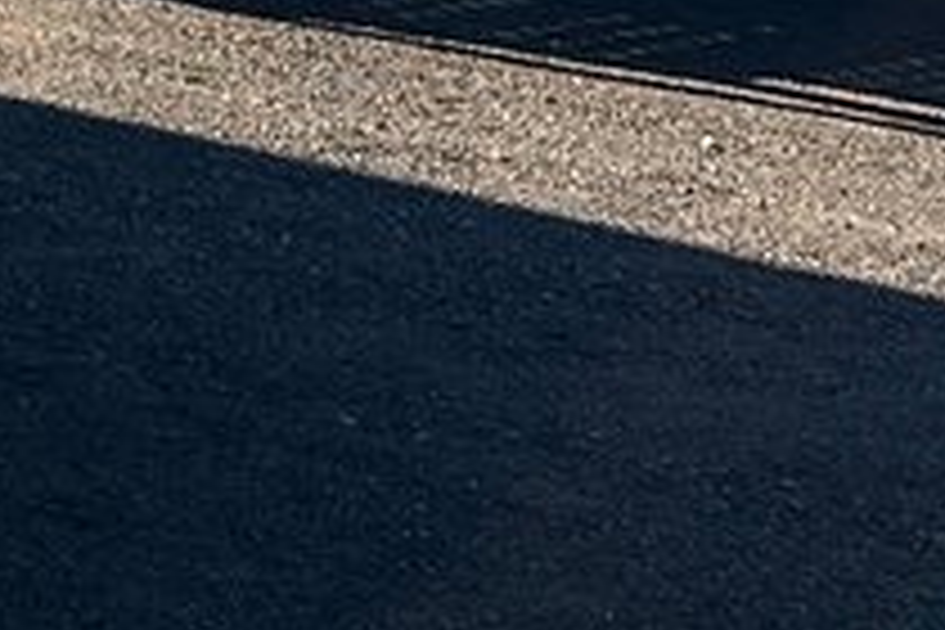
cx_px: -871
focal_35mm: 180
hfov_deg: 10.6
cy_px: -1375
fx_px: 4725
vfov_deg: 6.8
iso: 80
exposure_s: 1/4762
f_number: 1.78
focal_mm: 6.86
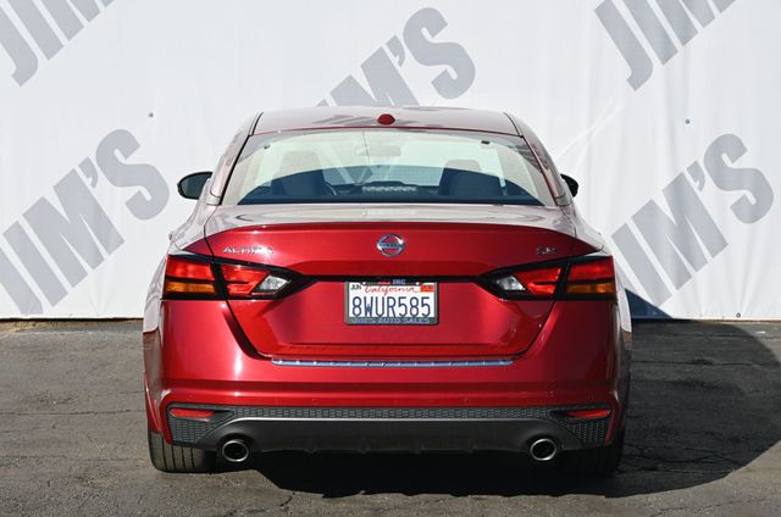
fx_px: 1559
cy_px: 258
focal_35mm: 72
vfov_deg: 18.8
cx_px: 390
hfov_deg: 28.1
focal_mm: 48
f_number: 6
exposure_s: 1/250
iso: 110
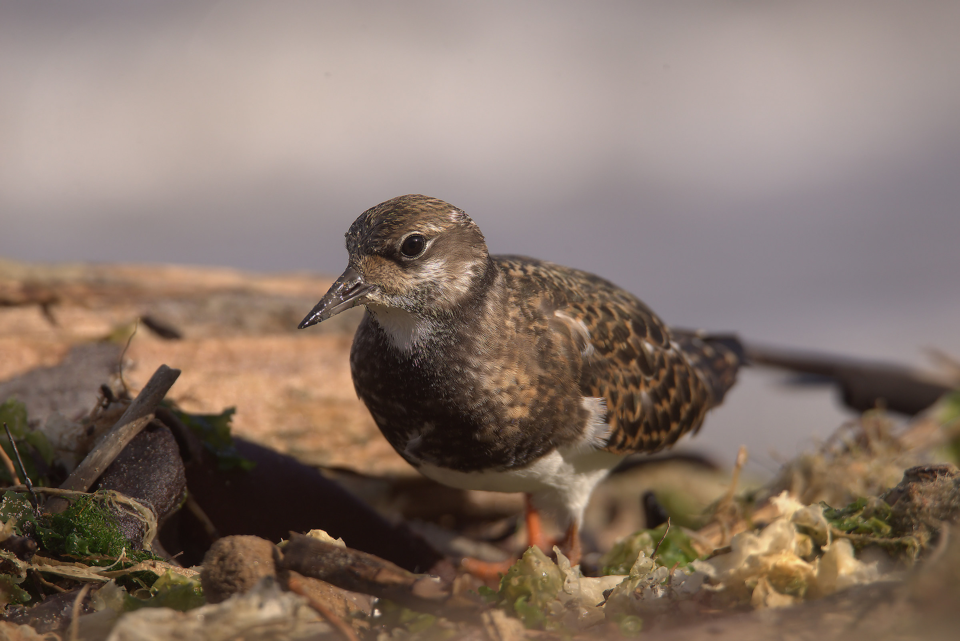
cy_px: 320
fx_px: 16005
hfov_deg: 3.4
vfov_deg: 2.3
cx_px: 480
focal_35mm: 600
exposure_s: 1/1250
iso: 640
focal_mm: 600
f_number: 8
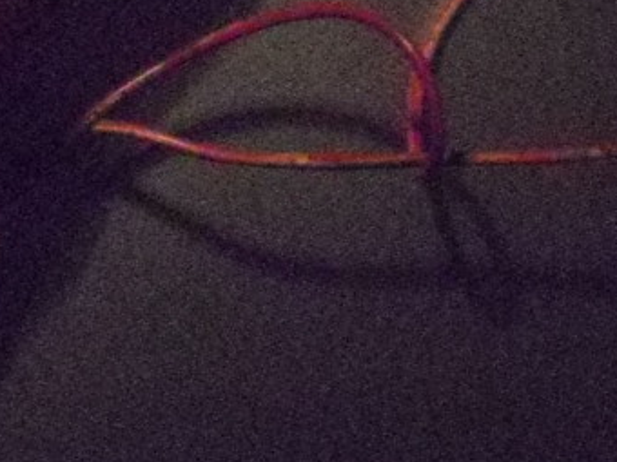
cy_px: -361
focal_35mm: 143
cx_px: -241
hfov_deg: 13.2
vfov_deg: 9.8
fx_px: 2549
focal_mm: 6.7
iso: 1600
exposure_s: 1/160
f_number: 6.6
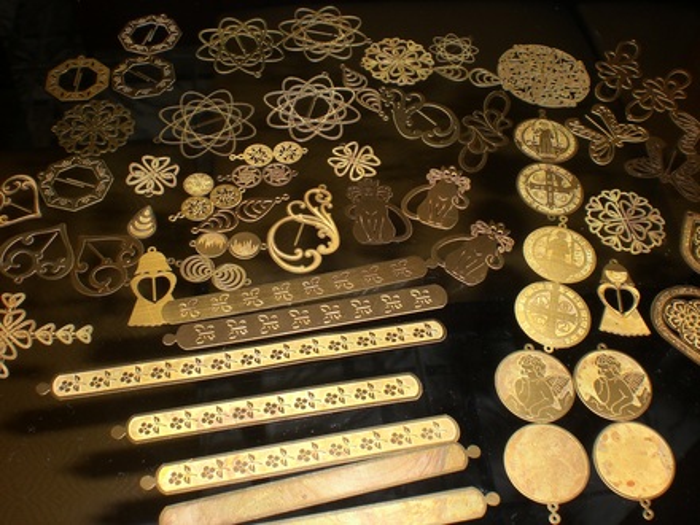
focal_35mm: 38
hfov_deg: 49.0
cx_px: 350
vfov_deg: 37.7
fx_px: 768
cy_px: 262
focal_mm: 6.3
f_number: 4.4
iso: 50
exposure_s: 1/30
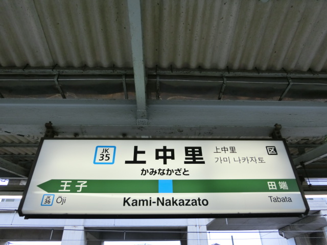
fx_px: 236
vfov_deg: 54.9
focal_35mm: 25
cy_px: 122
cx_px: 164
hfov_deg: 69.4
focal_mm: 4.5
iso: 100
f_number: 3.5
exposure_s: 1/125
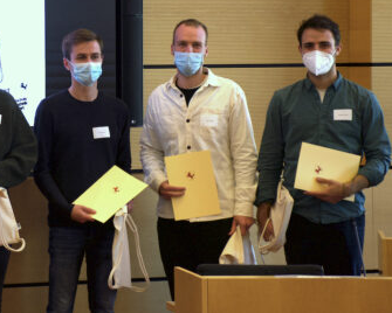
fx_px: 2251
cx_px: 0
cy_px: 116
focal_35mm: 194
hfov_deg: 9.9
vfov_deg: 8.0
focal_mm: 66
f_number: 5
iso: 800
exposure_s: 1/250
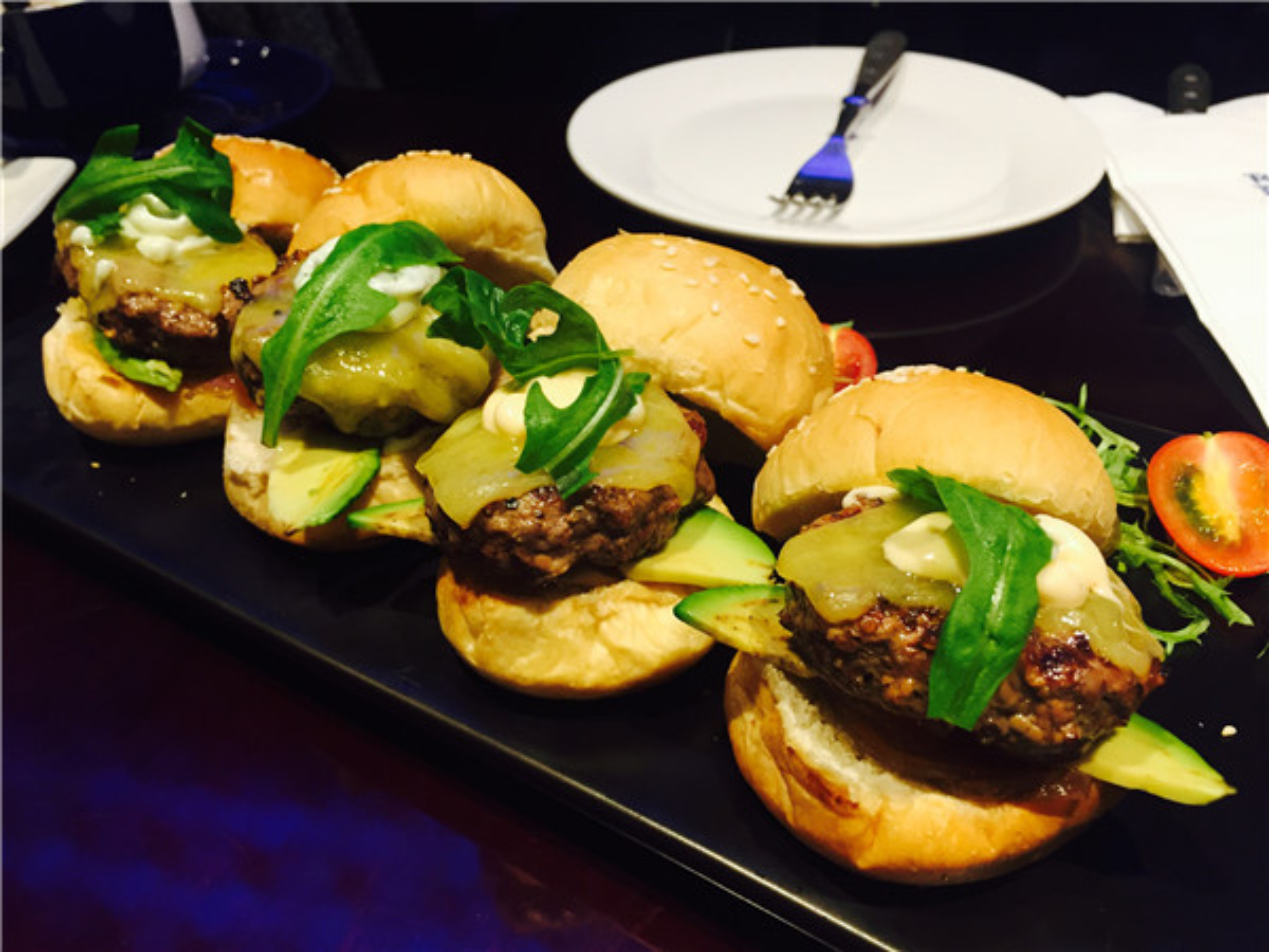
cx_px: 634
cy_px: 476
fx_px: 1063
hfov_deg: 61.7
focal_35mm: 29
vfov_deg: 48.2
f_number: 2.2
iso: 100
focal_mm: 4.15
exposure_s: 1/30
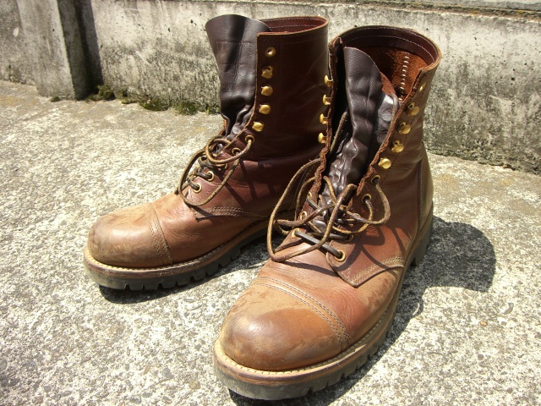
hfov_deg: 49.0
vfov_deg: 37.7
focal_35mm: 38
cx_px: 270
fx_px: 594
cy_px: 203
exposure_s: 1/200
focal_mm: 6.2
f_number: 4.3
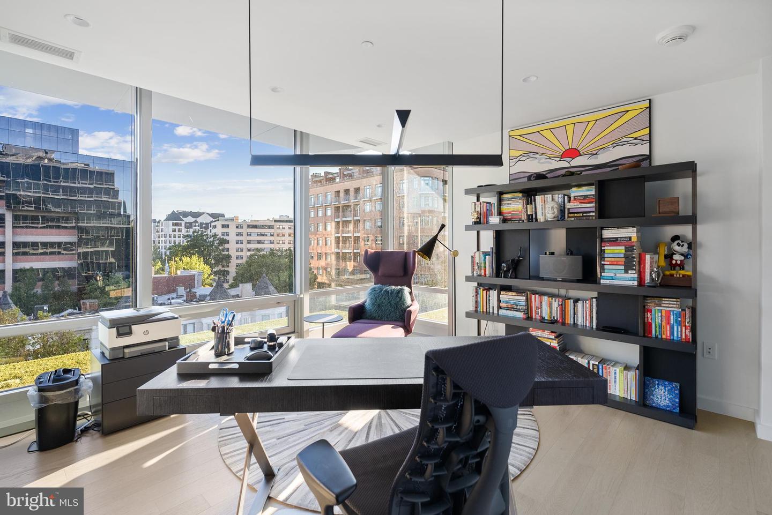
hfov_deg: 96.7
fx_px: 343
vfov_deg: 73.8
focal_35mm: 16
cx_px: 386
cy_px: 258
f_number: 4
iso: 400
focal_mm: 16
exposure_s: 1/25
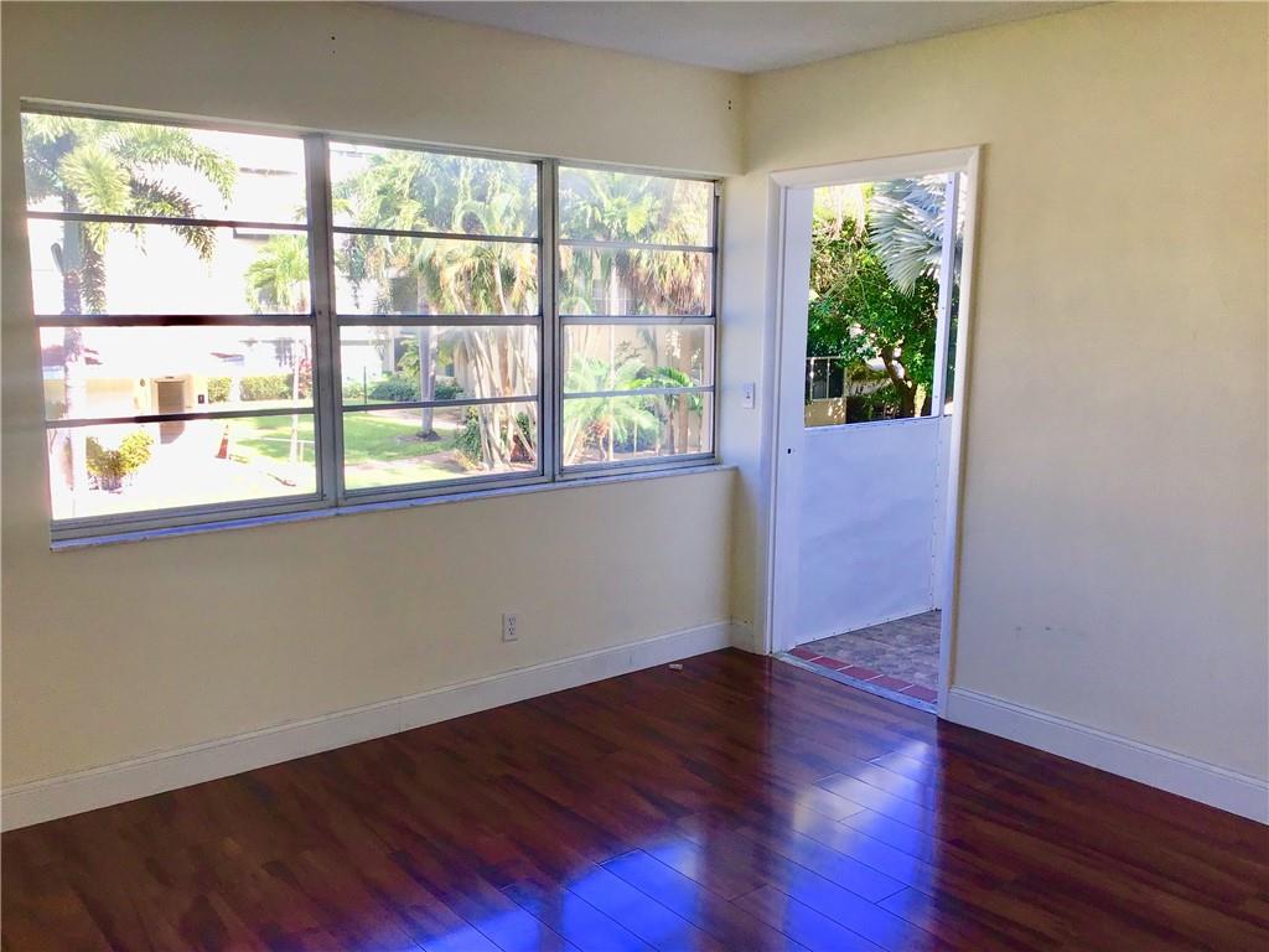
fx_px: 1136
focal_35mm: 31
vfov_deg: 45.4
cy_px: 476
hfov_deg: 58.4
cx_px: 634
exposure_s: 1/125
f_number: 2.4
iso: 25
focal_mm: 3.3
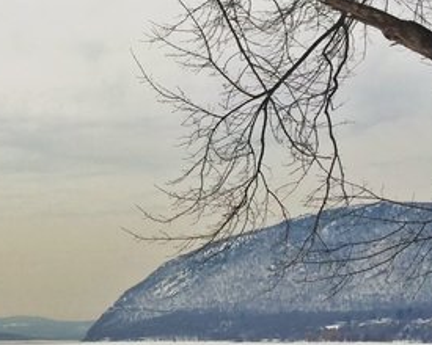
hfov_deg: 21.4
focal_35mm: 84
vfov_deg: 18.1
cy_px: 279
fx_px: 1074
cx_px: -60
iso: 32
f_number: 2.2
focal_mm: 4.15
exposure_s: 1/2083
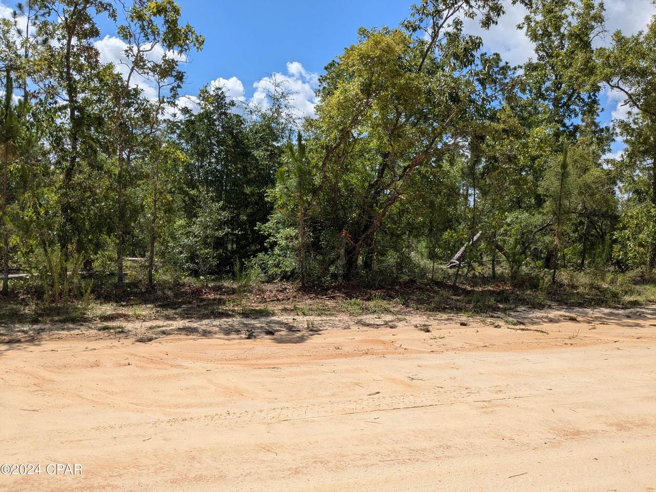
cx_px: 328
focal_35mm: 27
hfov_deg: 65.3
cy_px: 246
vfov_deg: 51.4
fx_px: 512
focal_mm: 4.38
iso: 57
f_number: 1.73
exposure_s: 1/4673
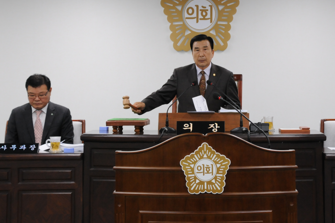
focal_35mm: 121
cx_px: 196
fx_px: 1125
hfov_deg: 16.9
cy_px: 62
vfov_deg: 11.3
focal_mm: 50
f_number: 4.8
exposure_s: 1/80
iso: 1000
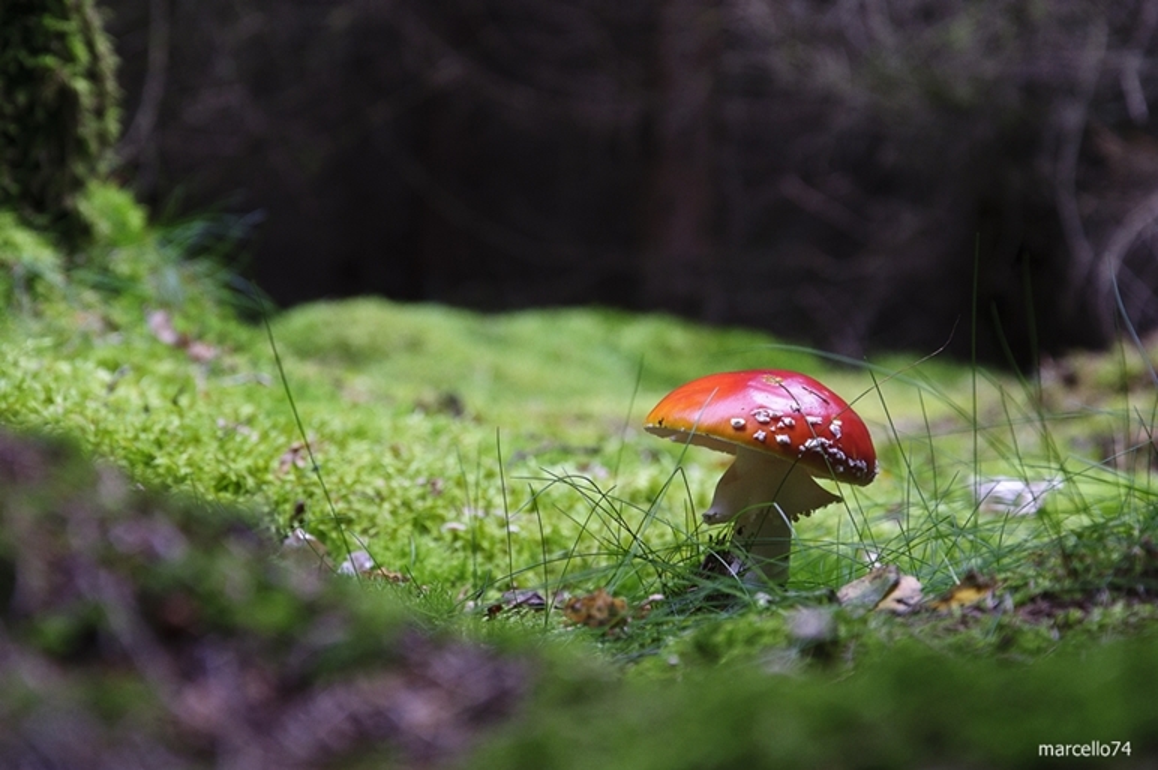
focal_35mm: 135
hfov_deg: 15.2
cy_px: 385
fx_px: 4338
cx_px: 579
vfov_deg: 10.1
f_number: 8
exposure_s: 1/5
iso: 800
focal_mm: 90
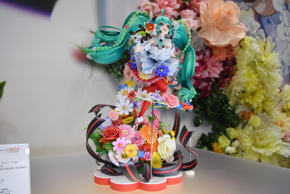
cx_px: 145
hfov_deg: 57.2
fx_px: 266
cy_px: 97
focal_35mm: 33
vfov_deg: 40.0
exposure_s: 1/640
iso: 1000
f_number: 4.5
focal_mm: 22
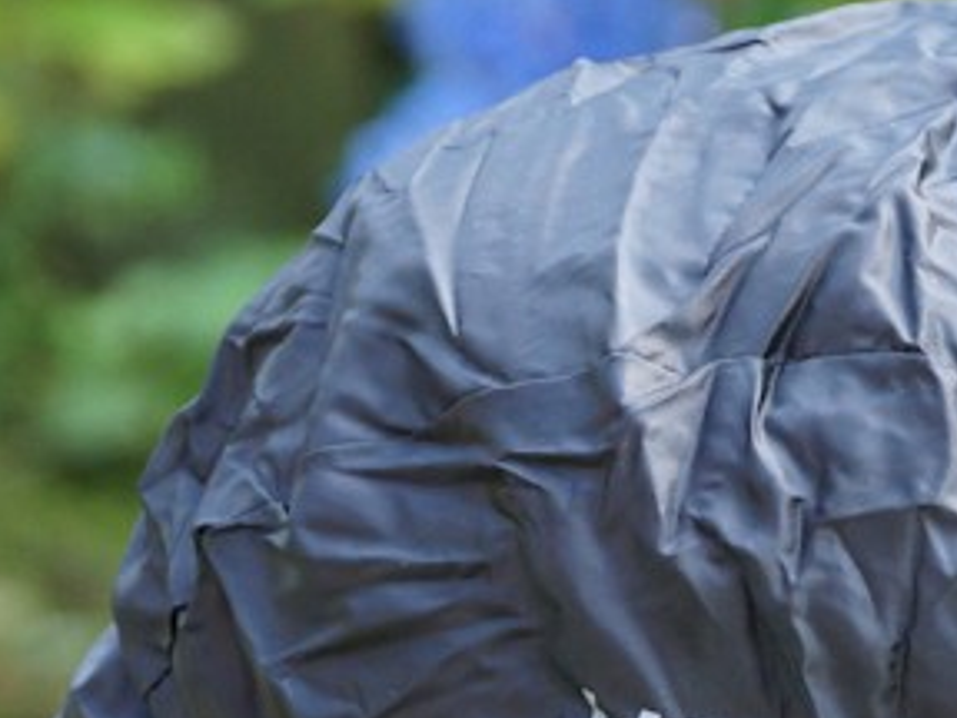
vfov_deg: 3.6
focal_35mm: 415
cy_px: 796
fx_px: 11473
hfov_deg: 4.8
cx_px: 1090
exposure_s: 1/320
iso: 800
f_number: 6.3
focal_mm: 90
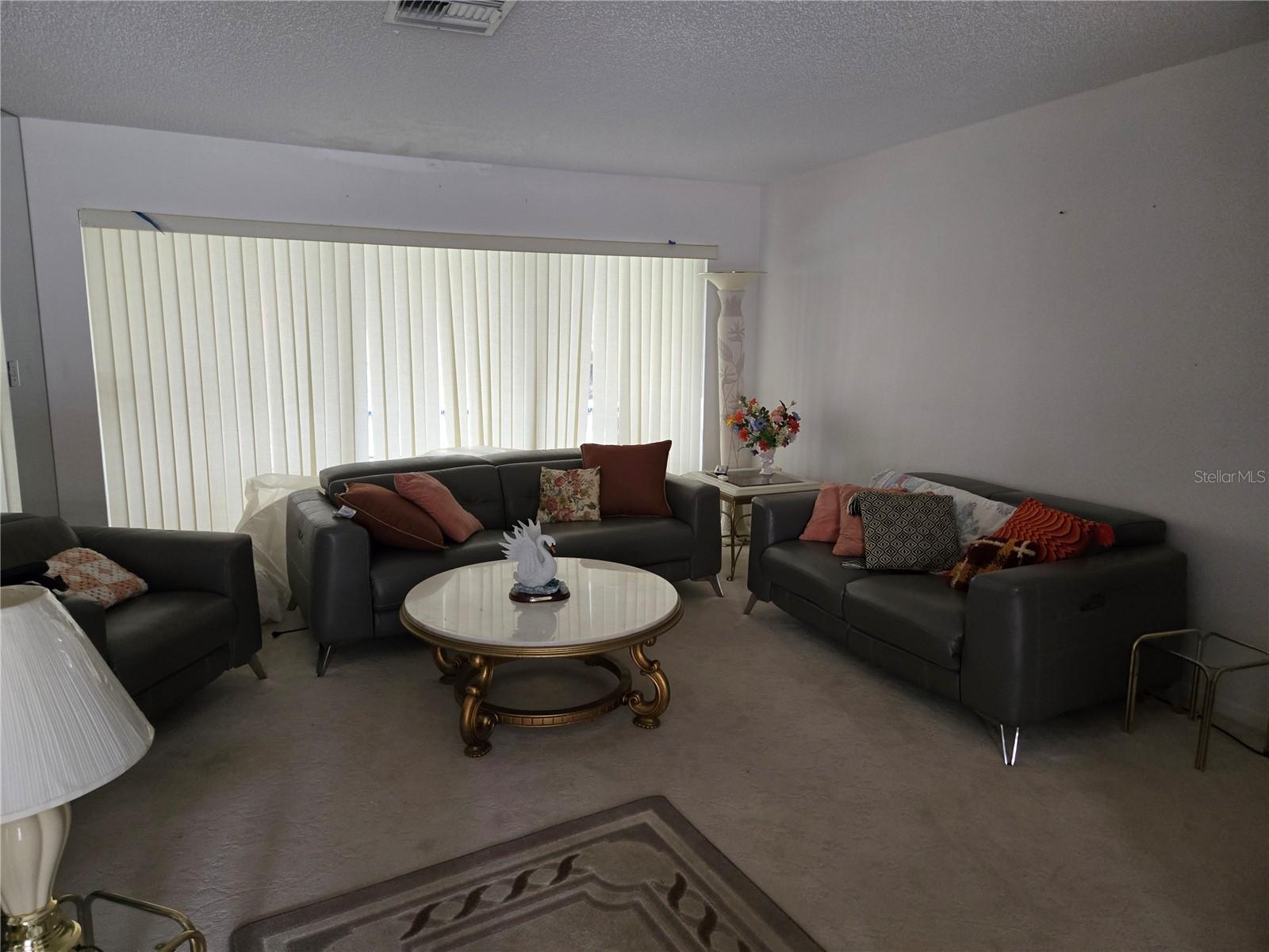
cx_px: 634
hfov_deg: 73.9
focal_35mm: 23
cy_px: 476
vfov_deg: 58.9
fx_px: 843
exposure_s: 1/60
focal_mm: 5.4
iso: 640
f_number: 1.8
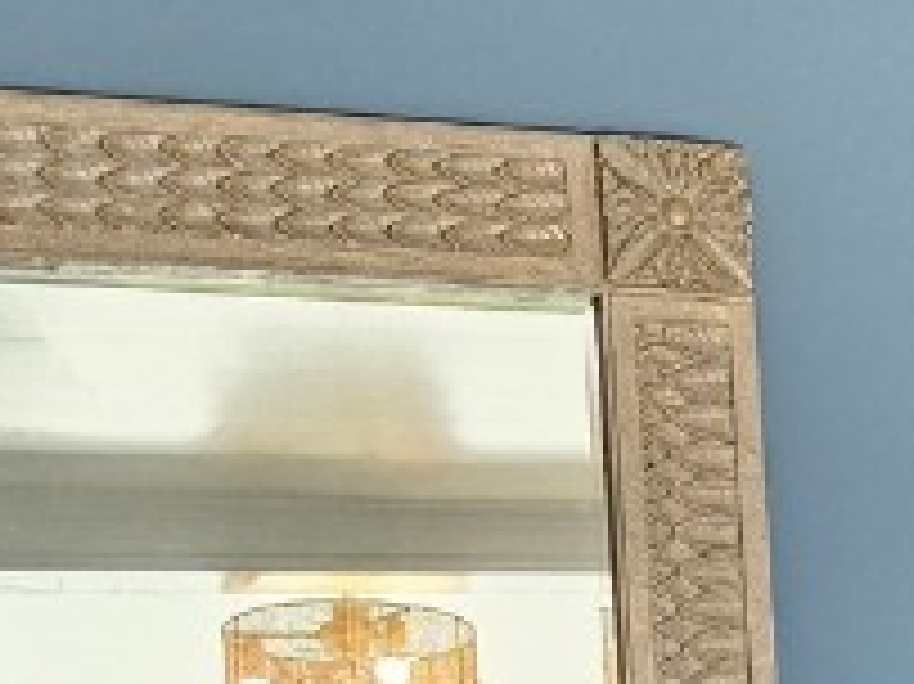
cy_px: 1107
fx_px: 3061
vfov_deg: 12.0
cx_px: 1486
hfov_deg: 15.3
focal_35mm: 116
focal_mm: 5.4
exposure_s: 1/120
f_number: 1.8
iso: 400
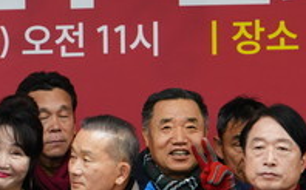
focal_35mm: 256
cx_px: -93
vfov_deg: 5.1
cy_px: 168
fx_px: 2131
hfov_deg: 8.1
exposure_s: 1/80
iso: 1000
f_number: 4
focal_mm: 79
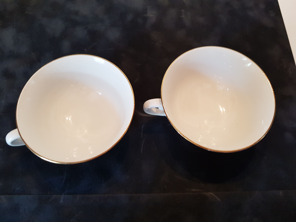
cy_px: 111
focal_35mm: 26
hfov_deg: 67.3
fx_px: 222
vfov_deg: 53.1
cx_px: 148
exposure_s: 1/50
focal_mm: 4.2
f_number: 1.7
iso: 200
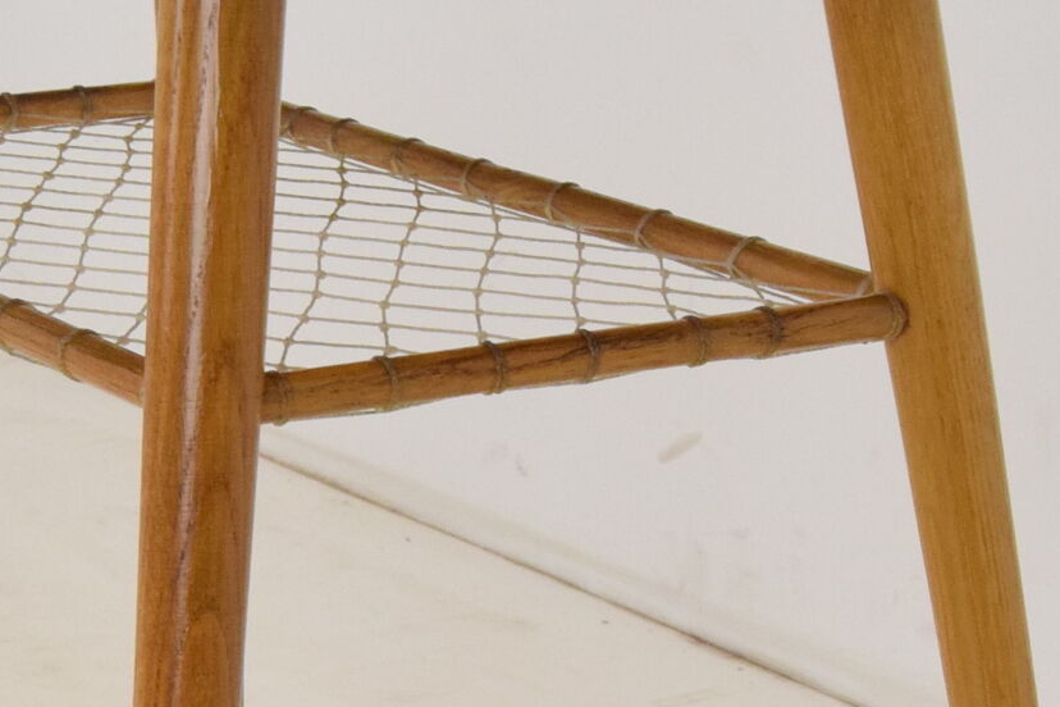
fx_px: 3675
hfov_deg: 16.2
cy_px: 789
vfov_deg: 10.8
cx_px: 124
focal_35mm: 125
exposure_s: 1/250
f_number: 8
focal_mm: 23
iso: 1600
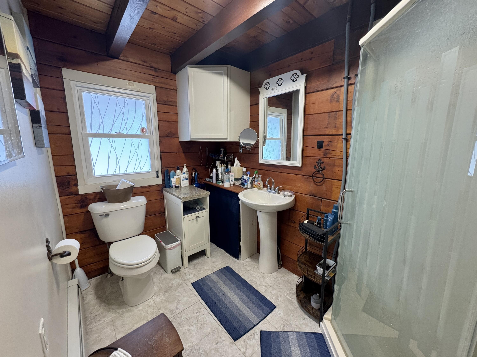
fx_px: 193
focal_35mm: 14
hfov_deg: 102.1
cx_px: 238
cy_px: 178
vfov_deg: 85.7
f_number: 2.2
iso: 200
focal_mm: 2.22
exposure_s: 1/60
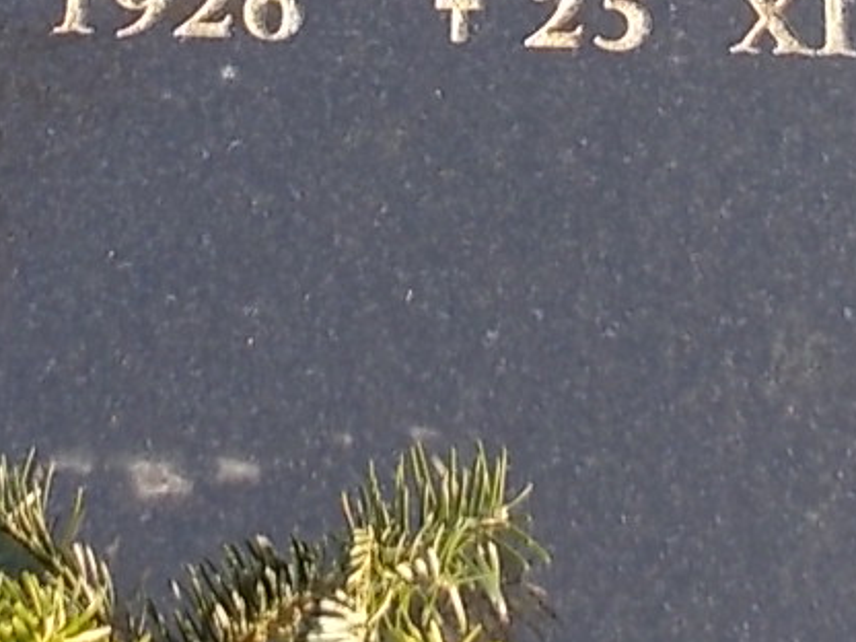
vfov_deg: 13.2
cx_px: 374
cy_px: -556
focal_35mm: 100
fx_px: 2473
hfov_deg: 19.6
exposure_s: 1/125
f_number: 3.2
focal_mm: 4.6
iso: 80
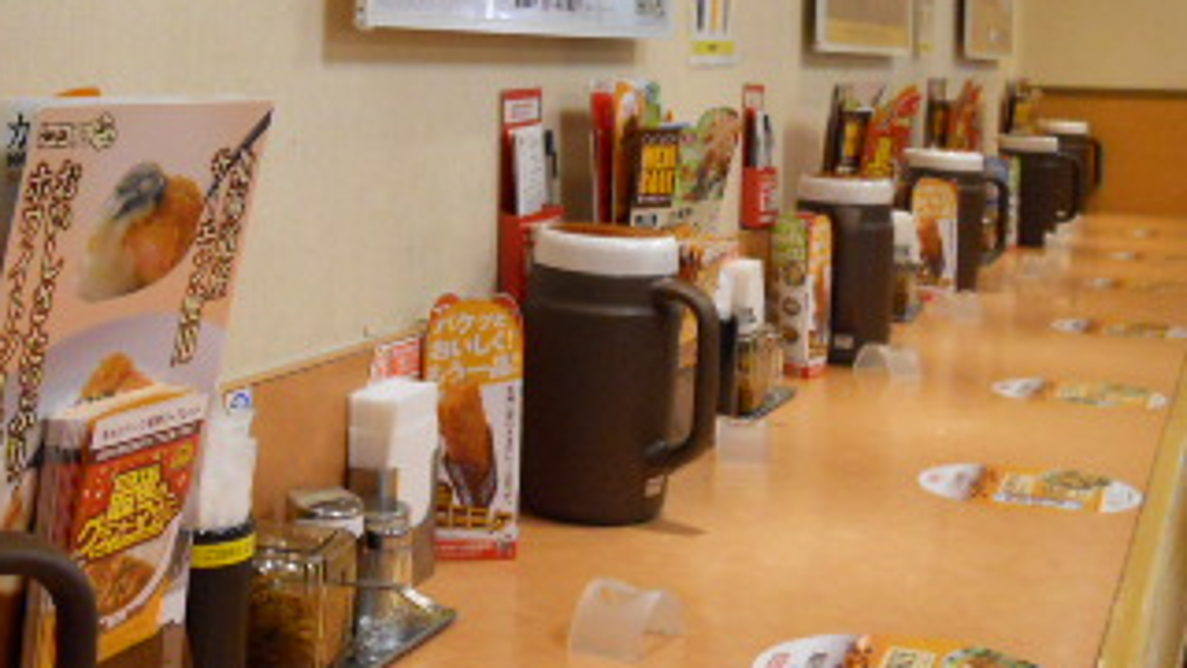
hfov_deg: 34.1
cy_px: 11
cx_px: 423
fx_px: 1920
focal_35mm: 61
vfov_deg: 19.2
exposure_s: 1/125
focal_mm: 5
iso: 400
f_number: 2.7
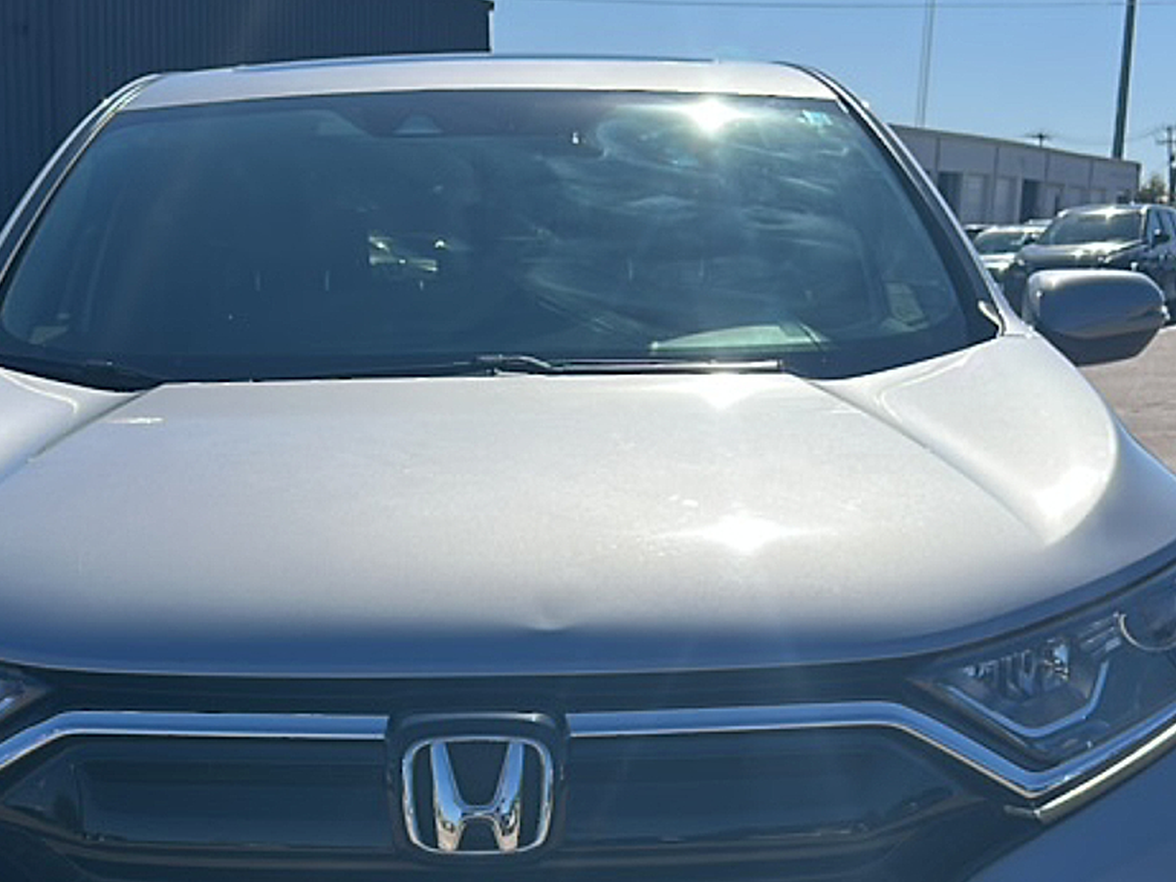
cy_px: 738
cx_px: 453
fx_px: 1767
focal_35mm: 52
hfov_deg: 36.6
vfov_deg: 27.3
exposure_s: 1/7143
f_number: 1.78
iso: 80
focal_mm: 6.86
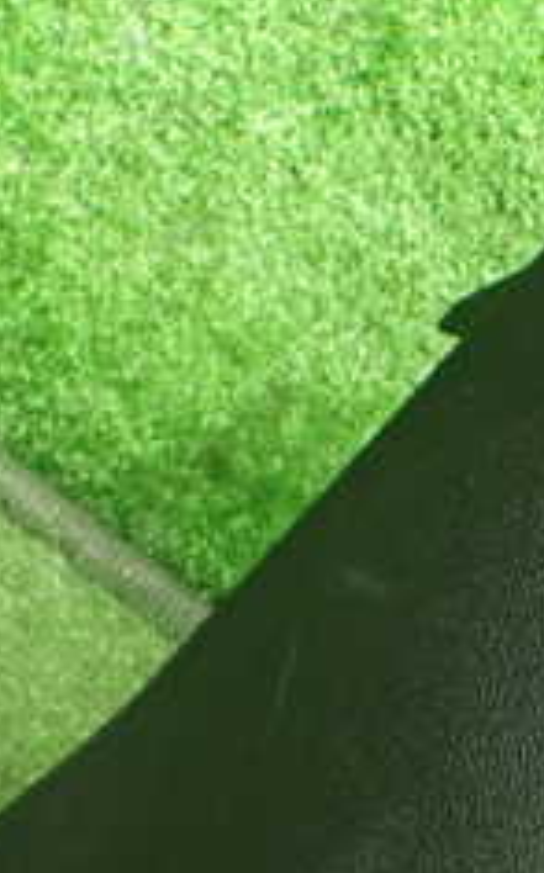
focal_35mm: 81
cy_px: 651
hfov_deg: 15.8
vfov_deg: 25.3
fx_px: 1926
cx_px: 548
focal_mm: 5.4
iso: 800
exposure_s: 1/50
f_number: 2.3
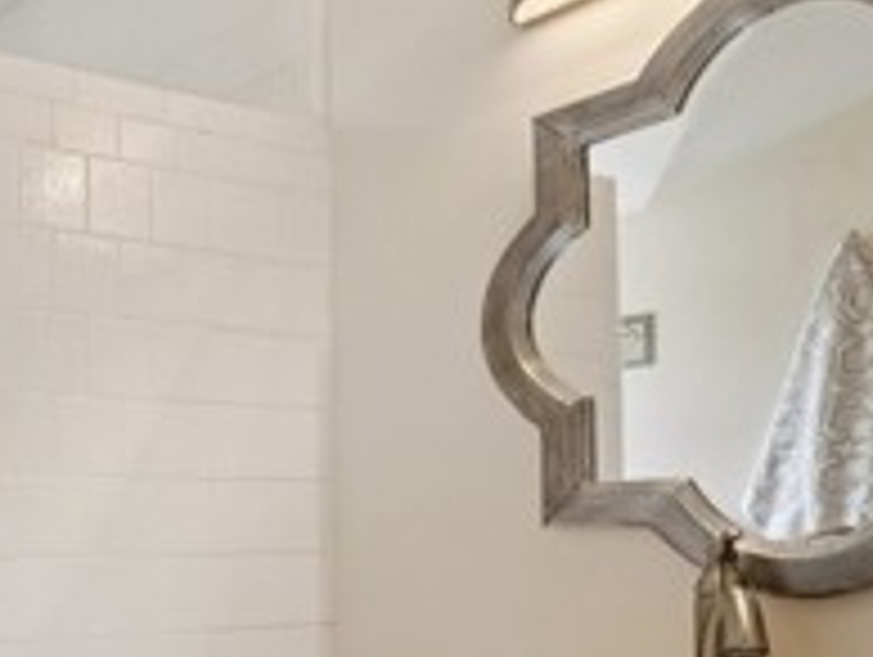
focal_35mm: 38
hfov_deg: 38.7
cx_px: -126
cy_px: 518
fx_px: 960
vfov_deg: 36.6
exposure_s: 1/30
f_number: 8
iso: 250
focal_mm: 12
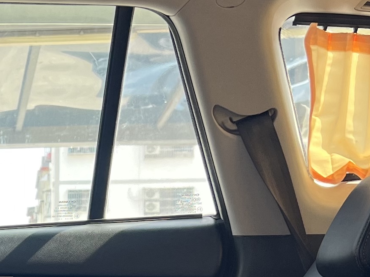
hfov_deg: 15.3
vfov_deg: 11.9
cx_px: -139
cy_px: 351
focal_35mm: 121
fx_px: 1294
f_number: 1.5
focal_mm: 5.7
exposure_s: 1/303
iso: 50
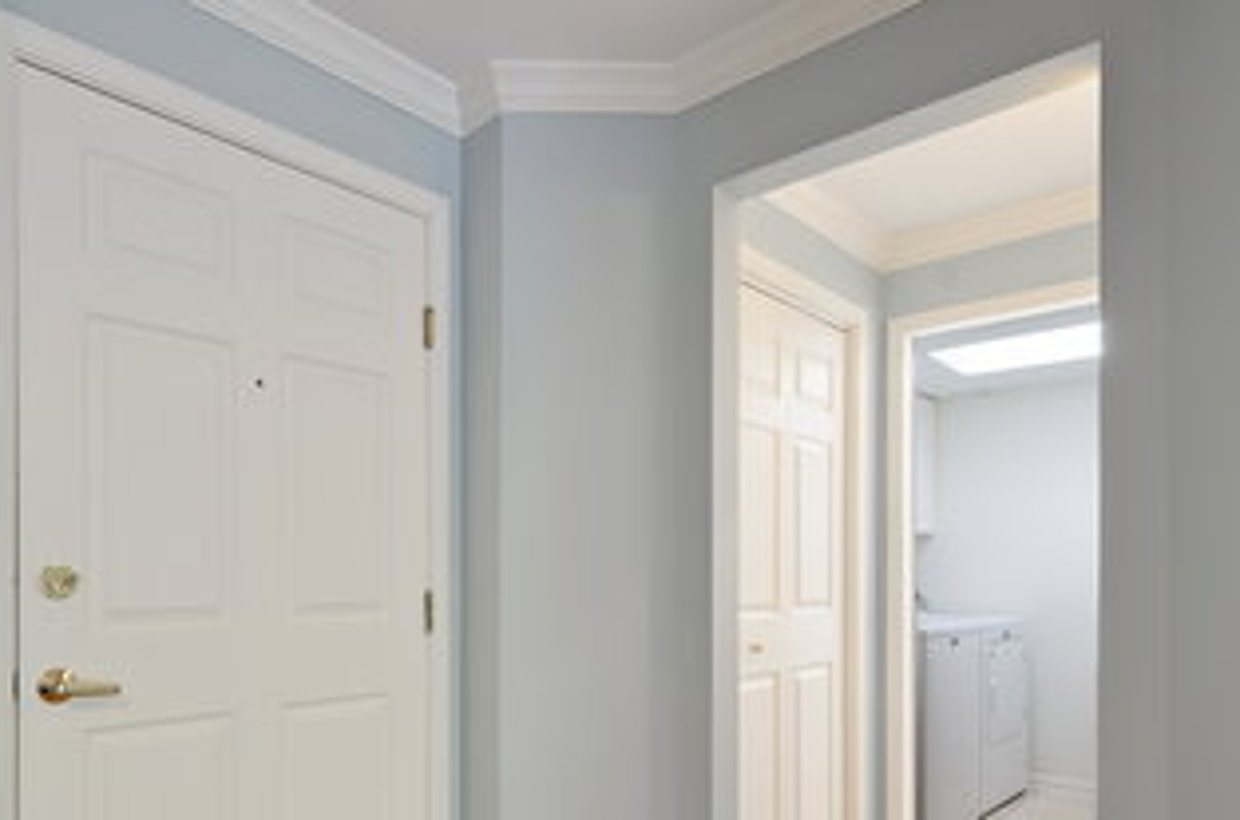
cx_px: 578
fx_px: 790
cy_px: 563
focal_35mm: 23
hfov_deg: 76.1
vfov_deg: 53.5
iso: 250
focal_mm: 10
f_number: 9
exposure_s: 1.3
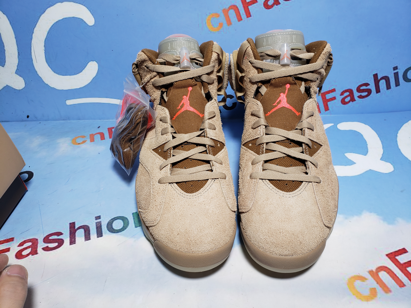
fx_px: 309
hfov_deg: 67.3
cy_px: 154
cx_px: 206
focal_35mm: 26
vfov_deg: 53.1
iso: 50
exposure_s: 1/141
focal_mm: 4.3
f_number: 2.4
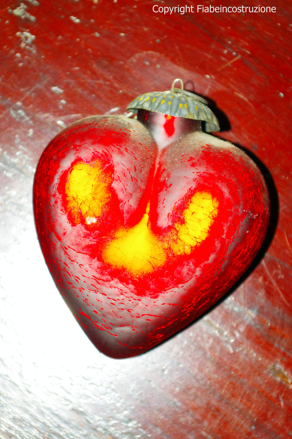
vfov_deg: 24.8
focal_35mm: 82
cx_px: 146
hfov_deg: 16.6
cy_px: 220
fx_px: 999
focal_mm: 55
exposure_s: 1/160
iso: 100
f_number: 5.6
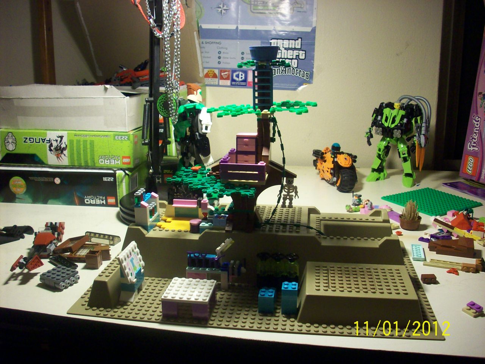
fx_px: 518
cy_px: 182
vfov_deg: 38.7
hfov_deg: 50.1
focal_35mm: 37
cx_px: 242
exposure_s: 1/34.6
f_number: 2.8
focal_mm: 6.2
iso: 160
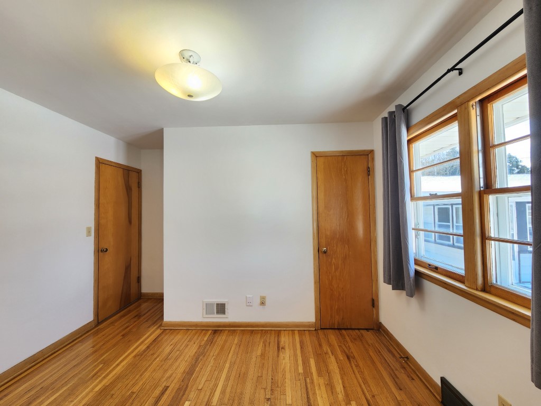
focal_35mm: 13
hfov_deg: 106.2
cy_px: 203
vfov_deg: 89.9
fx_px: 203
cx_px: 270
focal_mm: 2.2
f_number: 2.2
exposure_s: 1/60
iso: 64
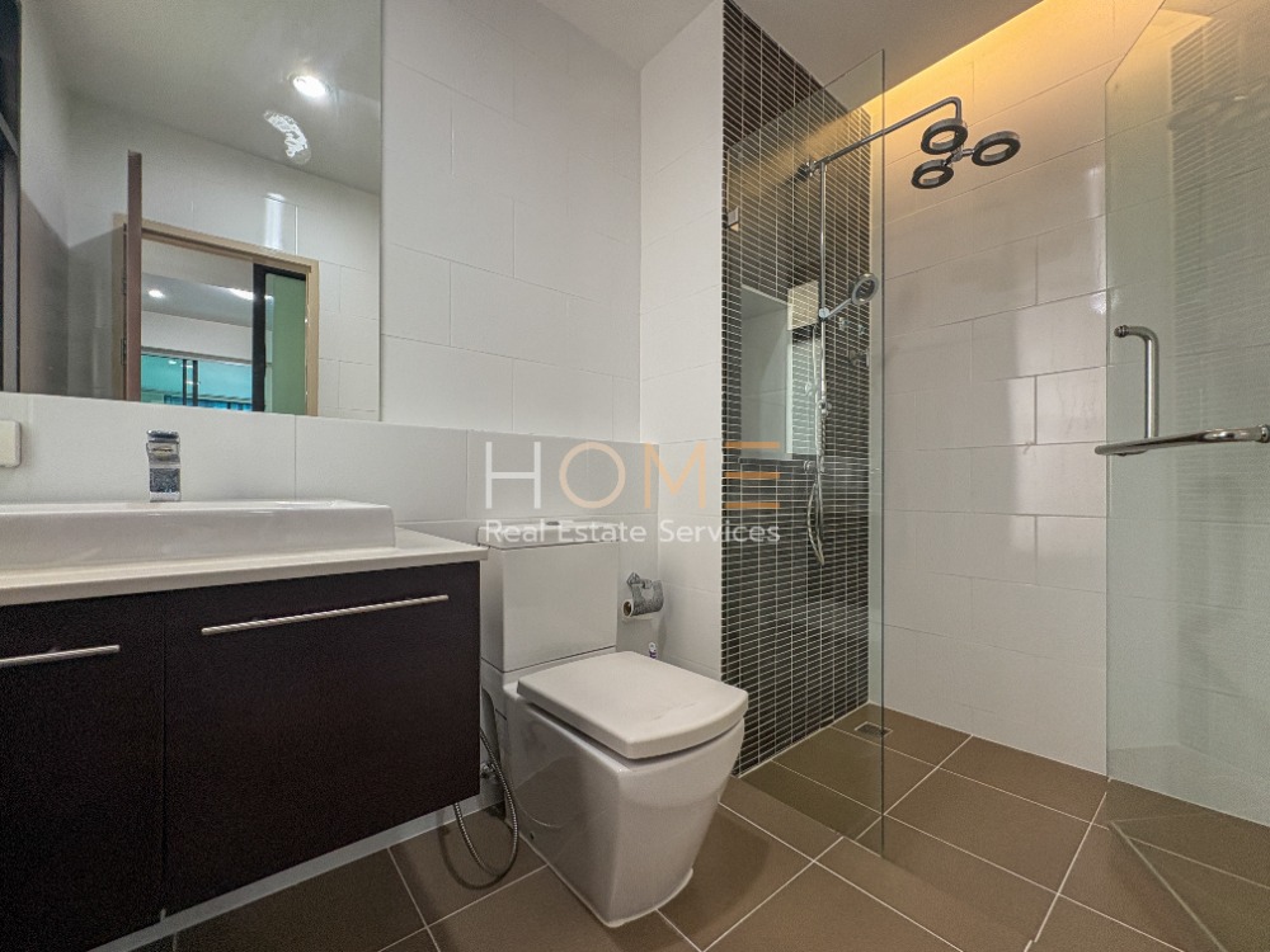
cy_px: 476
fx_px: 514
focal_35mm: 14
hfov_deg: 102.1
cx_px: 635
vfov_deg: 85.7
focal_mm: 2.22
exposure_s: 1/100
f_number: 2.2
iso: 200
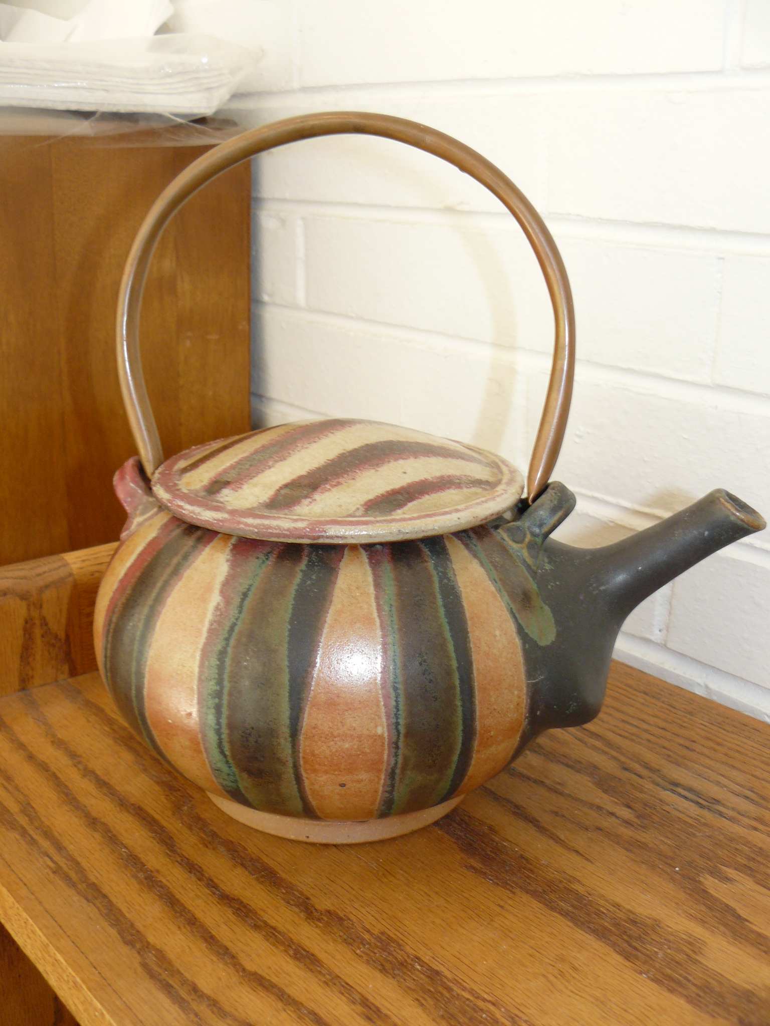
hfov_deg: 39.7
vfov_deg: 51.4
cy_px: 513
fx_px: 1068
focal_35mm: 36
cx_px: 385
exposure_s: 1/25
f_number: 2.8
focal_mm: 6
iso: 100
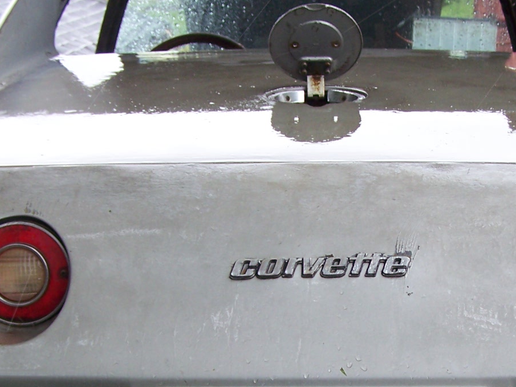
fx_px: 1282
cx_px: 320
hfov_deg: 22.7
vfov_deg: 17.0
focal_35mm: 86
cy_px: 308
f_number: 2.8
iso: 64
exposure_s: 1/100
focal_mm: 6.3
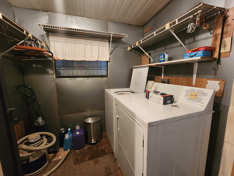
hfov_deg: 106.2
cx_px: 117
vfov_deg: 89.9
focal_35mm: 13
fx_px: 88
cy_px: 88
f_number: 2.2
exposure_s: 1/24
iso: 800
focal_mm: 2.2
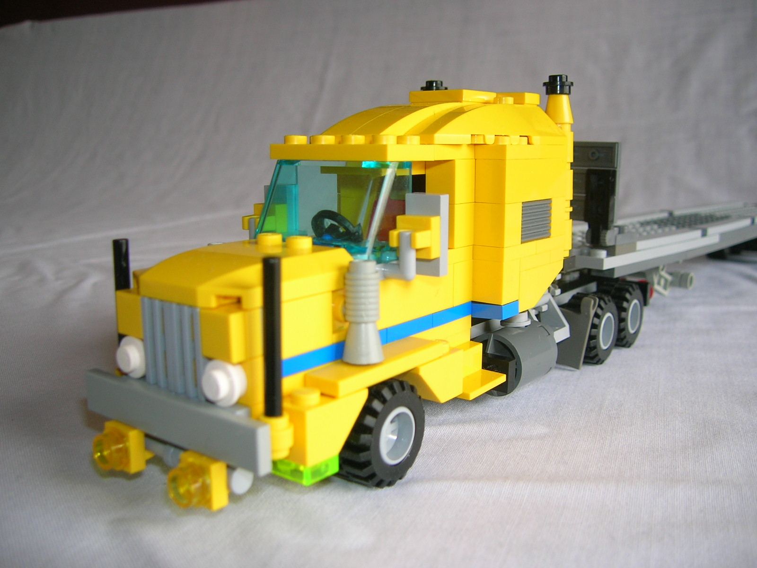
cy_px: 284
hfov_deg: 54.0
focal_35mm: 34
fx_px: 744
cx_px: 378
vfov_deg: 41.8
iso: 50
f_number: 2.9
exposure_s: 1/31.2
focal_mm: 5.7
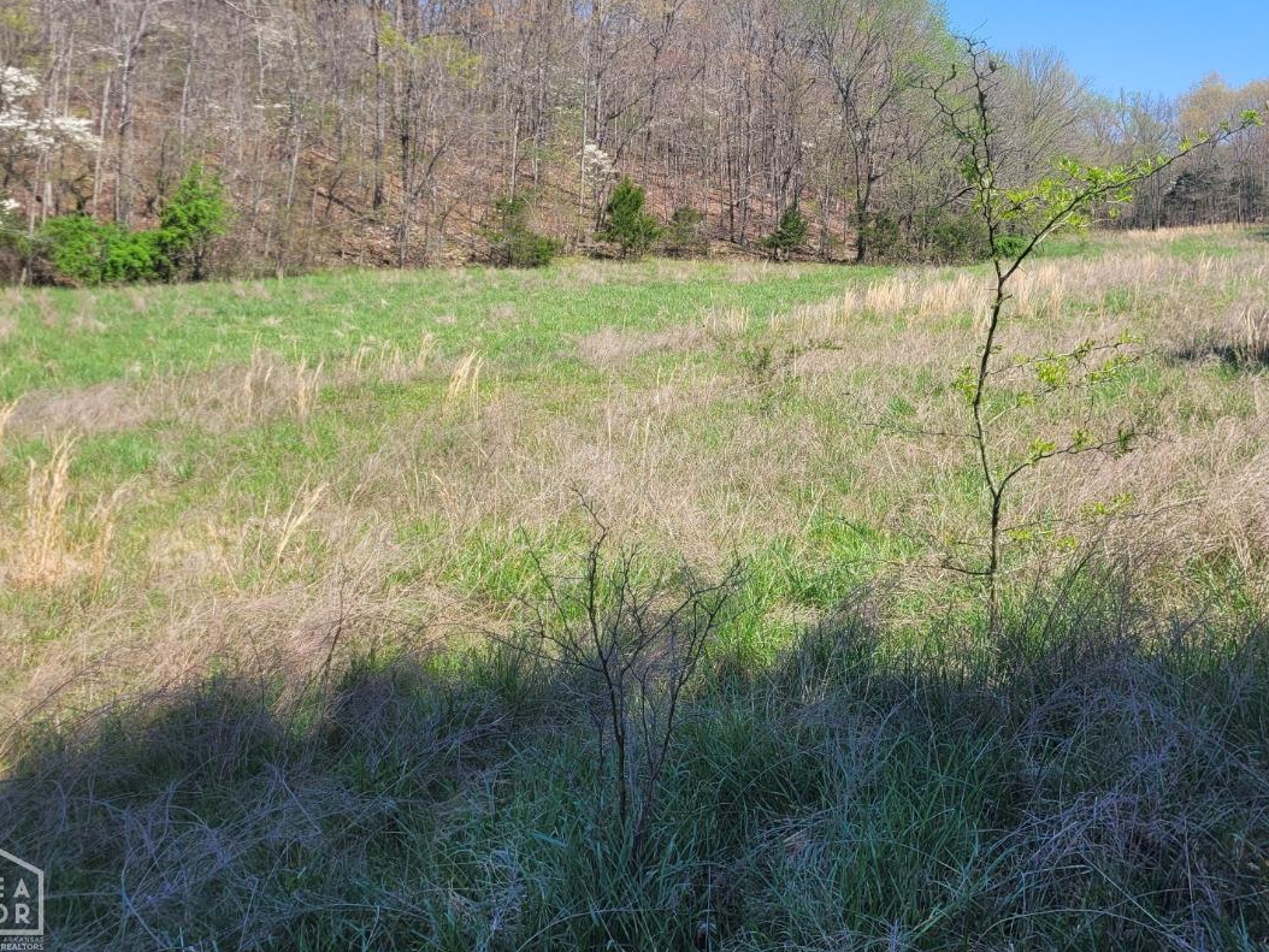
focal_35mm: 37
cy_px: 283
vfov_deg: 38.0
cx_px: 840
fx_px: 1357
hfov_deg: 49.3
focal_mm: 5.4
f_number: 1.8
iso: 40
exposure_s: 1/1509
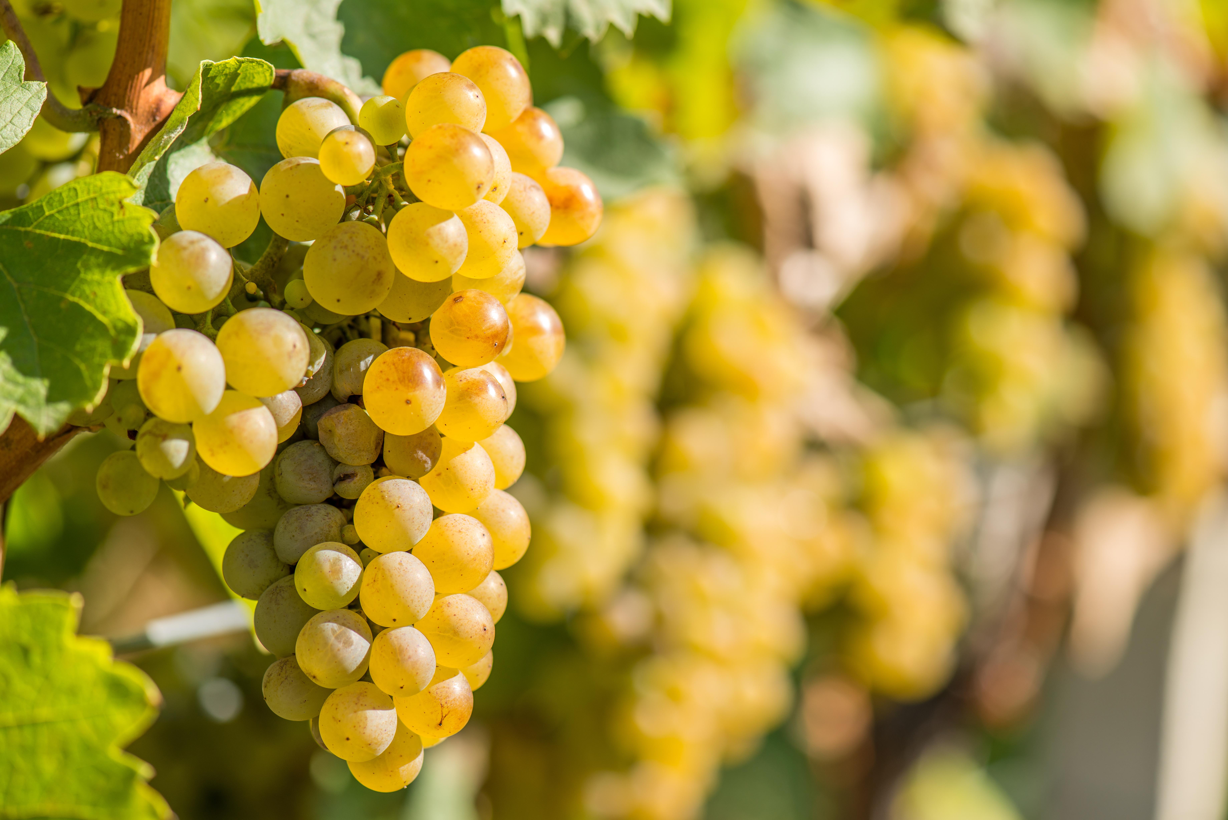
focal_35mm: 105
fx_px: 3583
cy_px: 410
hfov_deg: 19.5
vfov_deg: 13.1
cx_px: 614
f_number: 5
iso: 100
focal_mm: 105
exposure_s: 1/400
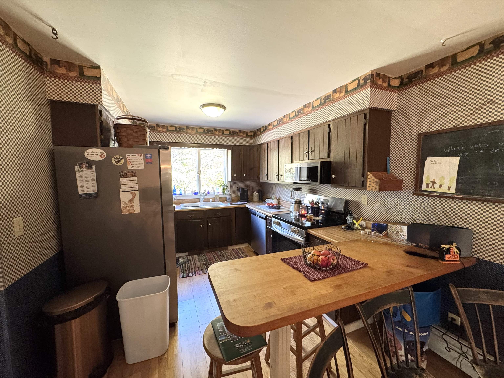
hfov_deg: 102.1
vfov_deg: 85.7
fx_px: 204
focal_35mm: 14
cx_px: 252
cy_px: 189
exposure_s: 1/60
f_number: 2.2
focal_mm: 2.22
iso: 500
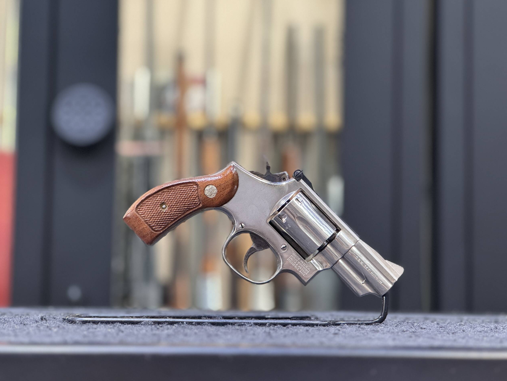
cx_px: 255
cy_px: 190
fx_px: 1142
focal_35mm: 78
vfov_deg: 18.9
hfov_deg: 25.0
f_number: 2.8
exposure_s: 1/50
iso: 320
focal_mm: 9
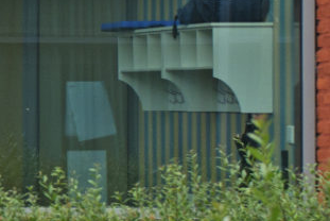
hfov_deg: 6.3
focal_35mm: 308
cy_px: -38
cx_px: -545
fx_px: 2826
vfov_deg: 4.5
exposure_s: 1/400
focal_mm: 40
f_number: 5.6
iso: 200
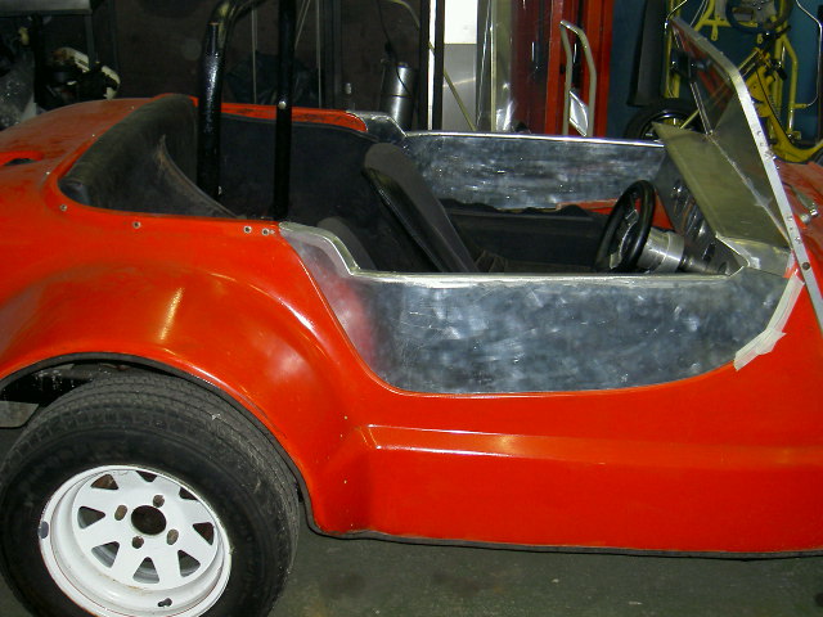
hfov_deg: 42.9
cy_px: 308
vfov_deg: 32.9
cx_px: 412
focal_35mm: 44
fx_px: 1046
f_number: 2.9
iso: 100
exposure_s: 1/64.1
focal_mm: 9
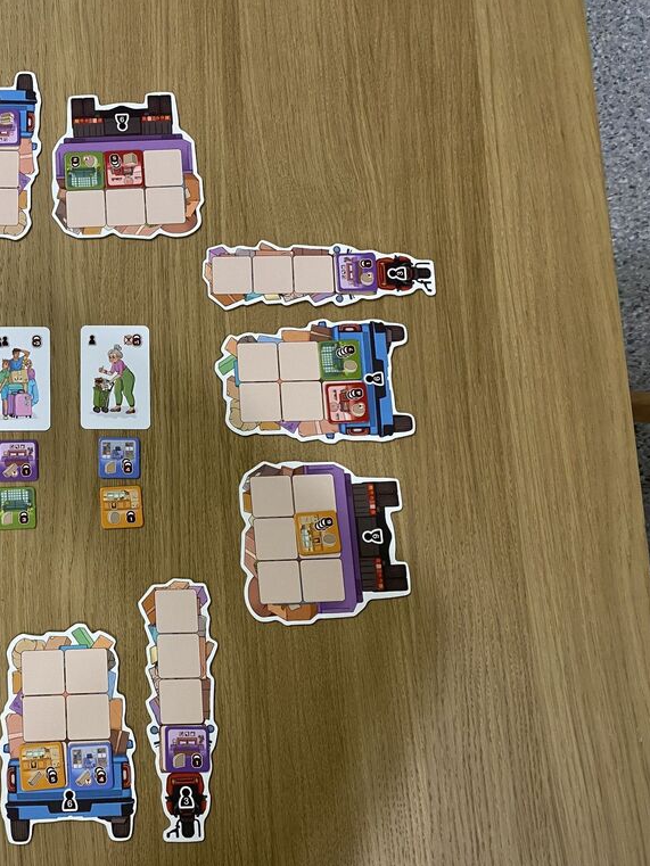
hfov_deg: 38.1
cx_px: 72
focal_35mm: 35
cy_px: 432
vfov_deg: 52.6
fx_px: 876
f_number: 1.8
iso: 80
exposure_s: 1/50
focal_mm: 4.25
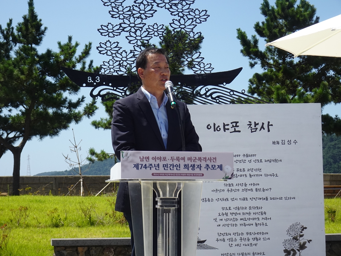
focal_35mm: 112
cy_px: 128
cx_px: 170
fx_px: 1103
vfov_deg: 13.2
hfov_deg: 17.6
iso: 80
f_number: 5.6
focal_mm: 17.68
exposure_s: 1/400
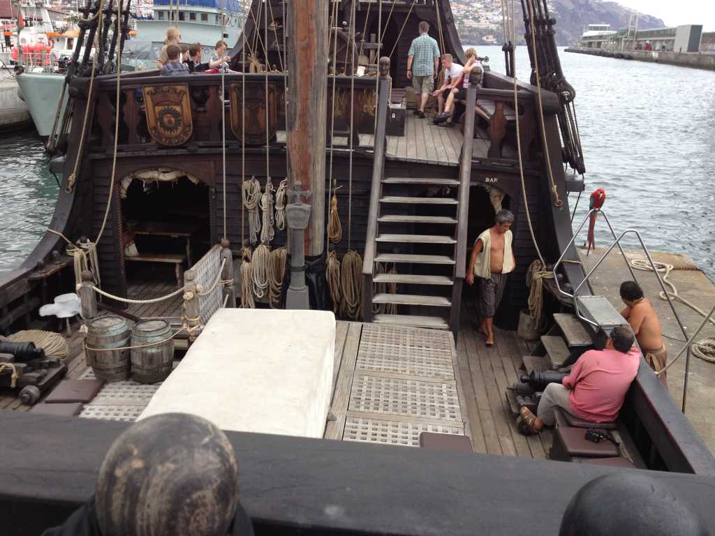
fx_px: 723
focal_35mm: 35
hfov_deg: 52.6
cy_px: 268
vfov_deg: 40.7
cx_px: 358
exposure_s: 1/310
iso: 64
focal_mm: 4.28
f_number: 2.4
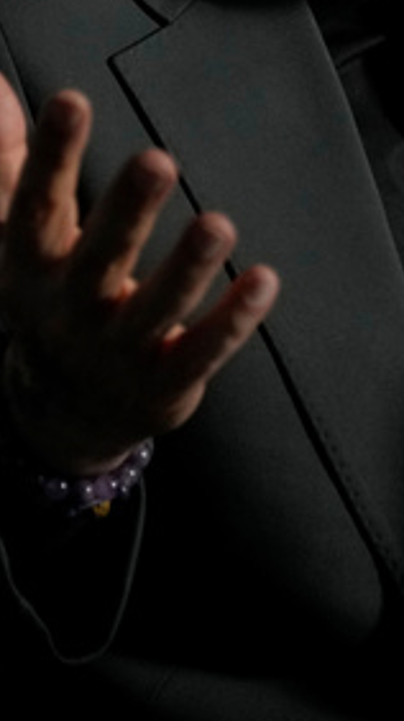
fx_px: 3782
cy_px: 40
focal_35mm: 198
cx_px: 409
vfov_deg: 10.8
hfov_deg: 6.1
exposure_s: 1/160
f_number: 2.8
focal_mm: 52
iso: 2000
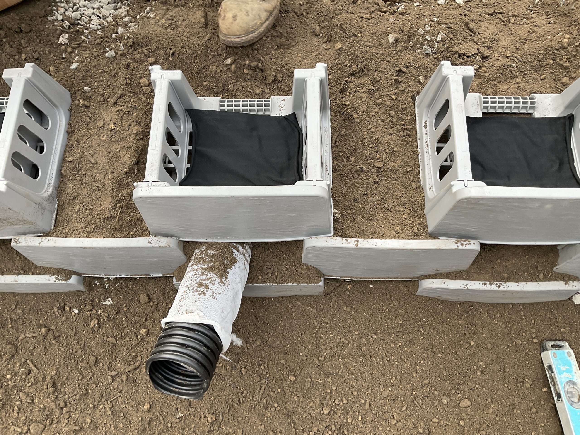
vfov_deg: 48.2
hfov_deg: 61.7
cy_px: 218
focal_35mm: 29
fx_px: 486
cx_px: 290
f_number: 1.8
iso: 32
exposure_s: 1/122
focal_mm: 3
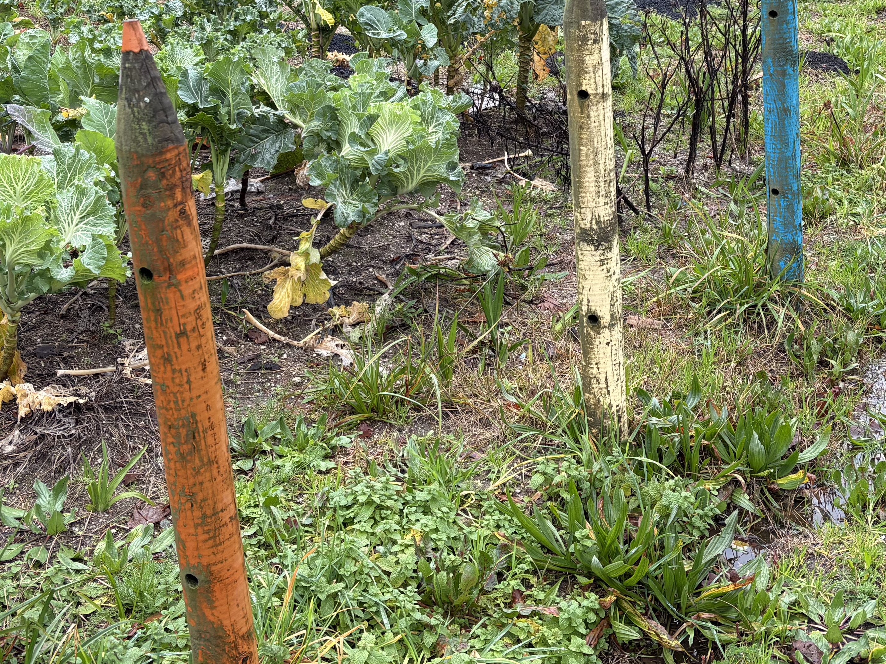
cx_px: 506
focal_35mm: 53
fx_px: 1357
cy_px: 69
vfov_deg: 26.6
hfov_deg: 36.1
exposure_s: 1/149
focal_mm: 5.96
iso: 64
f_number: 1.6
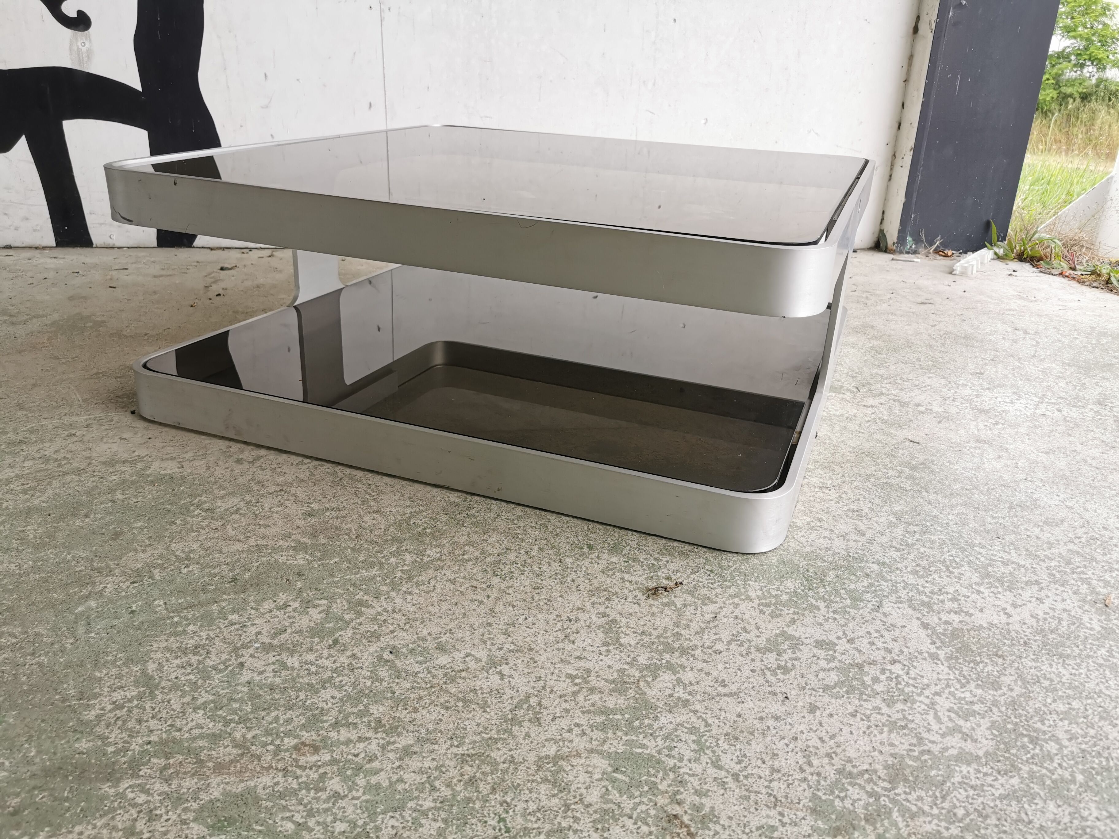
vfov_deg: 51.4
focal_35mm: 27
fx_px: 873
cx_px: 560
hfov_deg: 65.3
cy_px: 420
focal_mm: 5.56
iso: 50
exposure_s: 1/128
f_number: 1.6
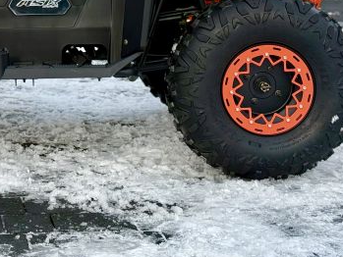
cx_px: 41
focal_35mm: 110
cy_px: -31
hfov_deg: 17.6
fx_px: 1090
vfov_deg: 13.2
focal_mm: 6.76
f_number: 1.78
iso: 64
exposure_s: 1/2146
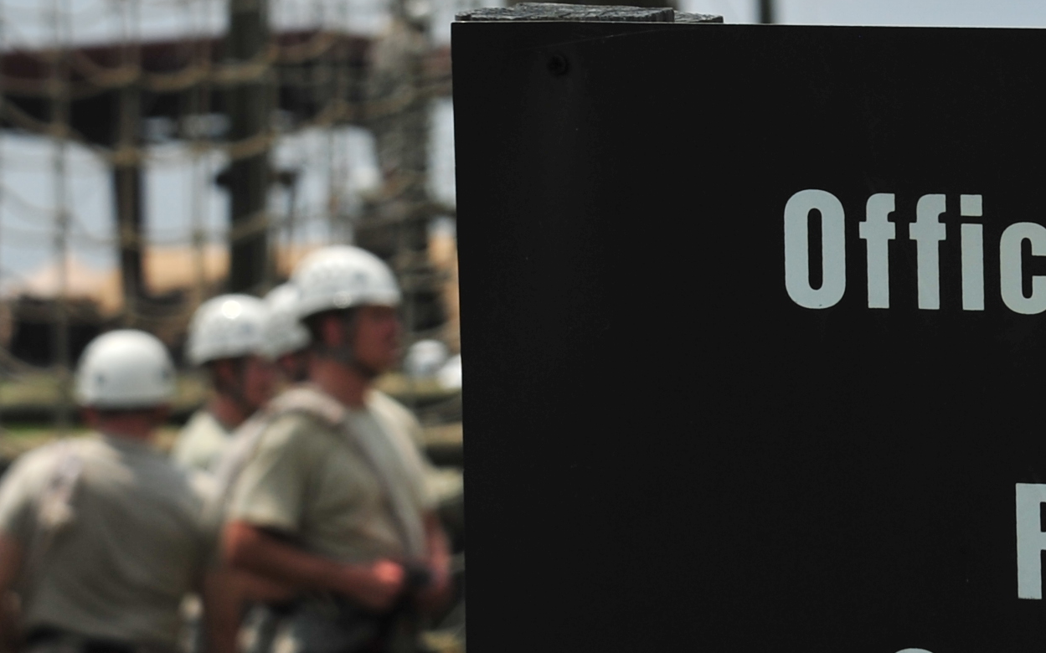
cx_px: 913
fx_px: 6926
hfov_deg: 8.6
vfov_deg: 5.4
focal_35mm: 243
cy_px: 42
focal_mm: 70
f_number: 6.3
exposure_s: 1/1600
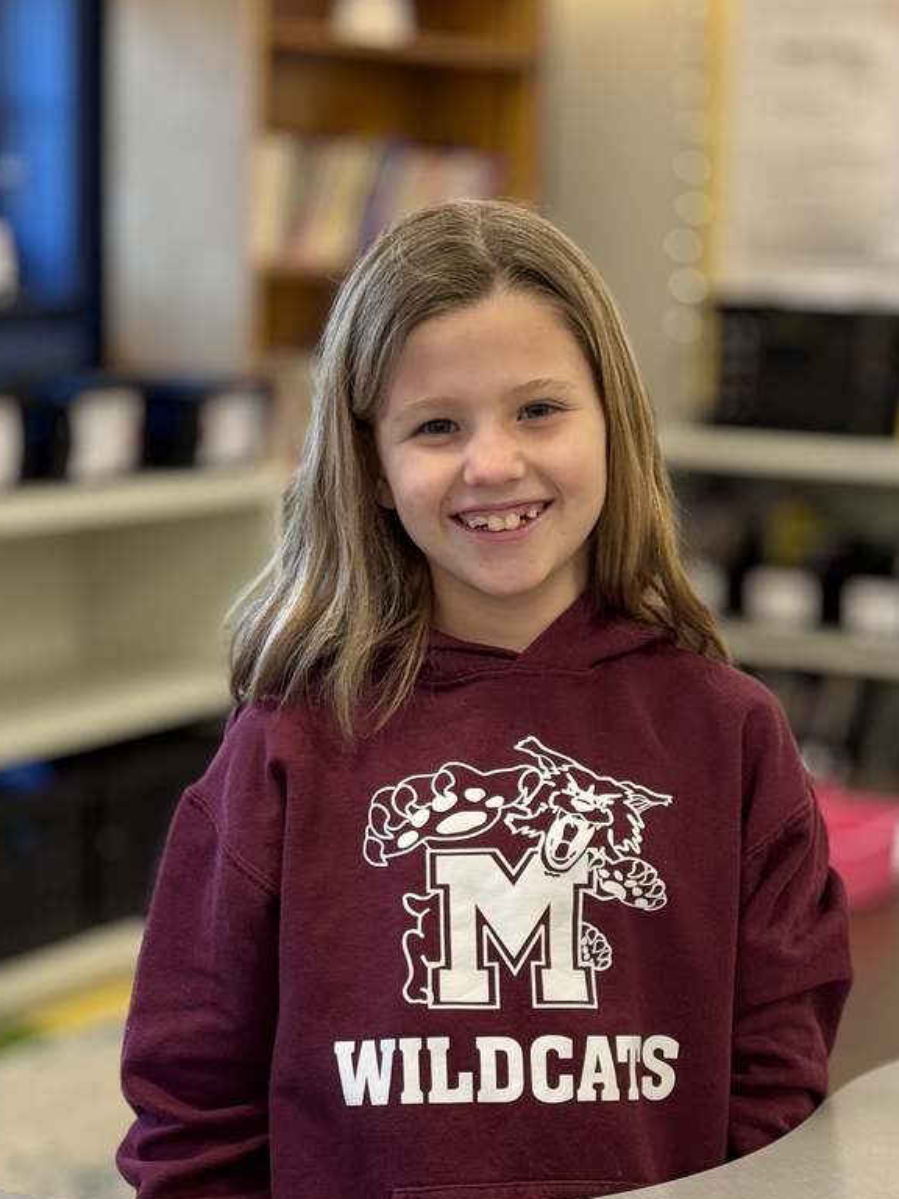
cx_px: 529
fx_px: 2216
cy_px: 745
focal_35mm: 64
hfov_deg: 22.9
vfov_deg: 30.2
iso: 80
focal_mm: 6.76
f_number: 1.78
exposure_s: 1/60
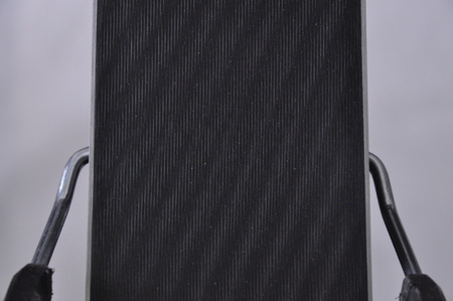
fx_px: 1980
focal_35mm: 158
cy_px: 150
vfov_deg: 8.7
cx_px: 226
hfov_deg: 13.1
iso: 3200
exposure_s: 1/125
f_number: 9.5
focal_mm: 105
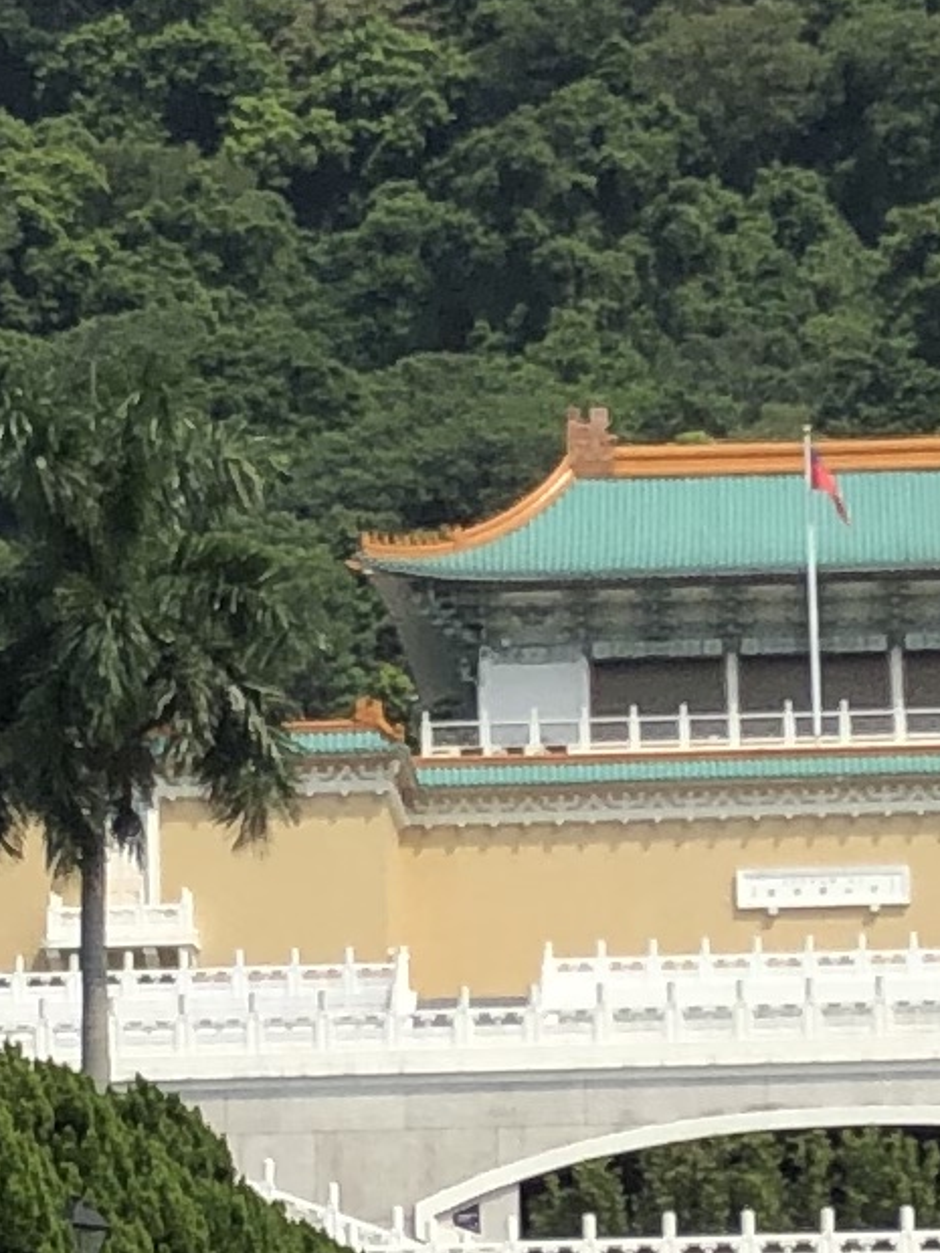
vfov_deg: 10.8
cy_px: 978
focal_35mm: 182
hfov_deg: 8.2
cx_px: 619
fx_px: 6590
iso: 20
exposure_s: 1/2703
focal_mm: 4
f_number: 1.8
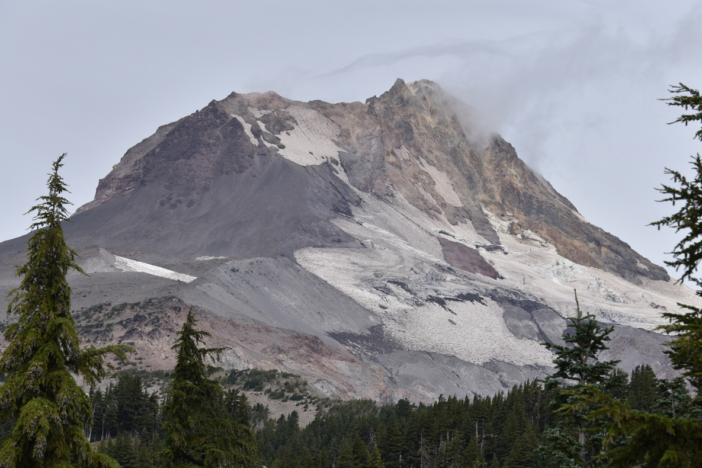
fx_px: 2359
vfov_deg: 11.3
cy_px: 230
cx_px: 361
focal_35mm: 121
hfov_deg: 16.9
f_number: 9
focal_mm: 112
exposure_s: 1/320
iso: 100
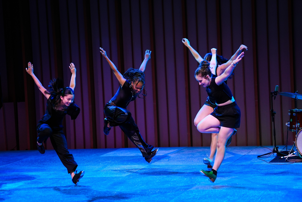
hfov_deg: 17.5
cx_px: 151
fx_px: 982
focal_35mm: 117
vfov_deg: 11.7
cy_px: 101
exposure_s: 1/500
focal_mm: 117
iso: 2500
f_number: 2.8
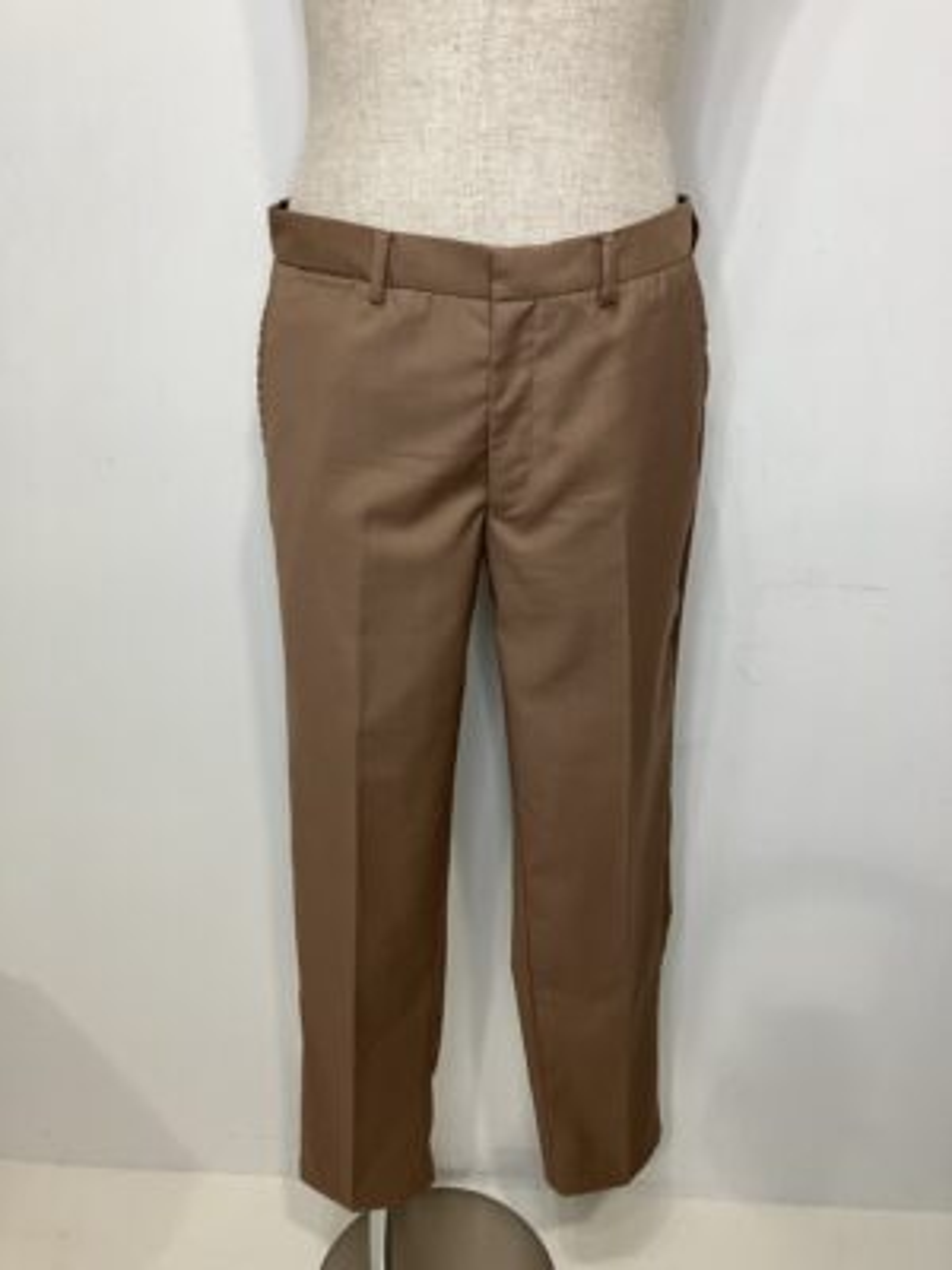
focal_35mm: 28
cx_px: 476
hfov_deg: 49.7
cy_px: 635
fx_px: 1027
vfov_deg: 63.4
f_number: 1.8
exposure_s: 1/50
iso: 100
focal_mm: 3.99
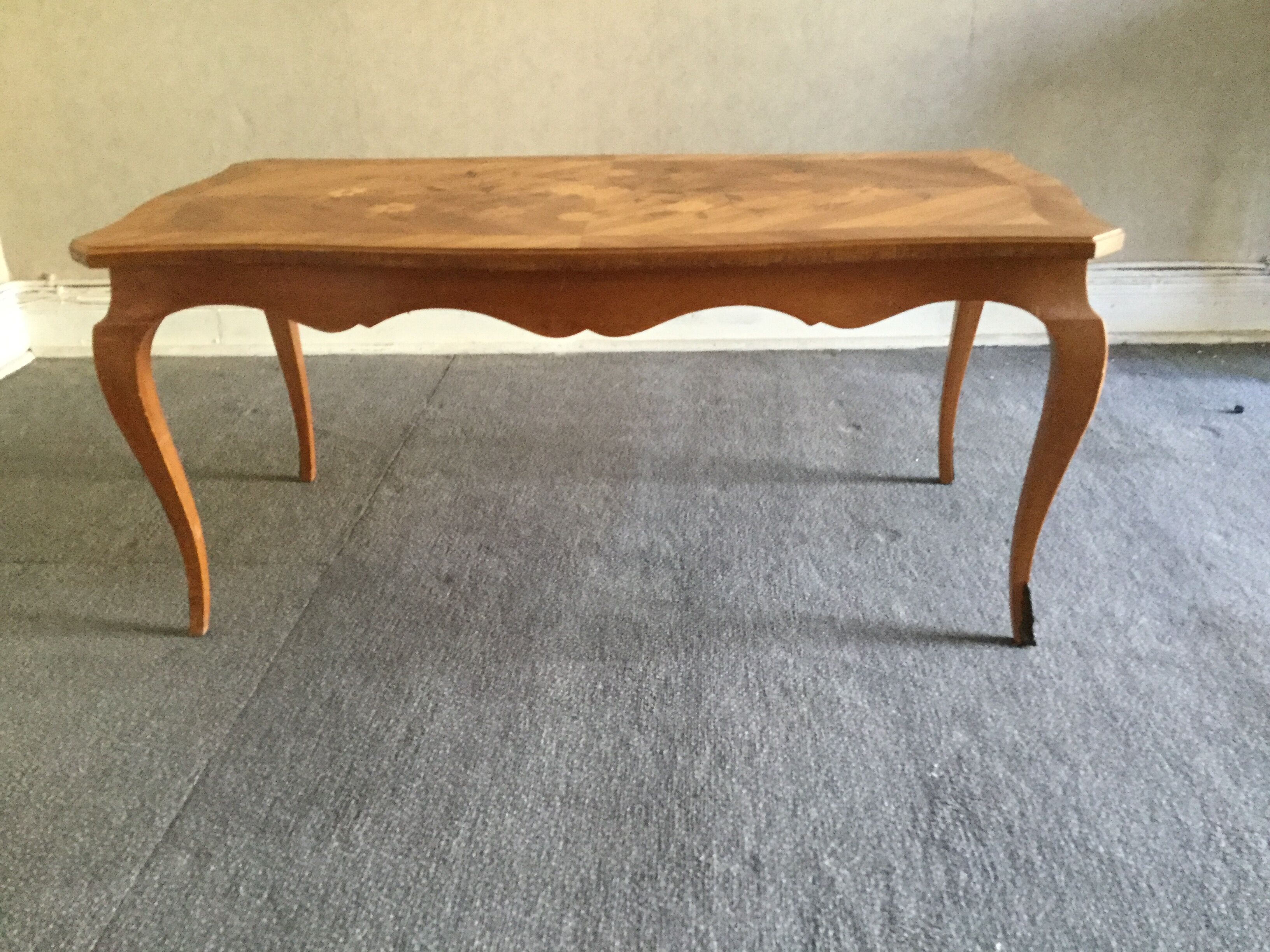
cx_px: 635
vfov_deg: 45.4
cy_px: 476
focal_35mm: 31
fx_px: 1137
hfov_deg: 58.4
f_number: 2.4
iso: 200
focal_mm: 3.3
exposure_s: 1/25
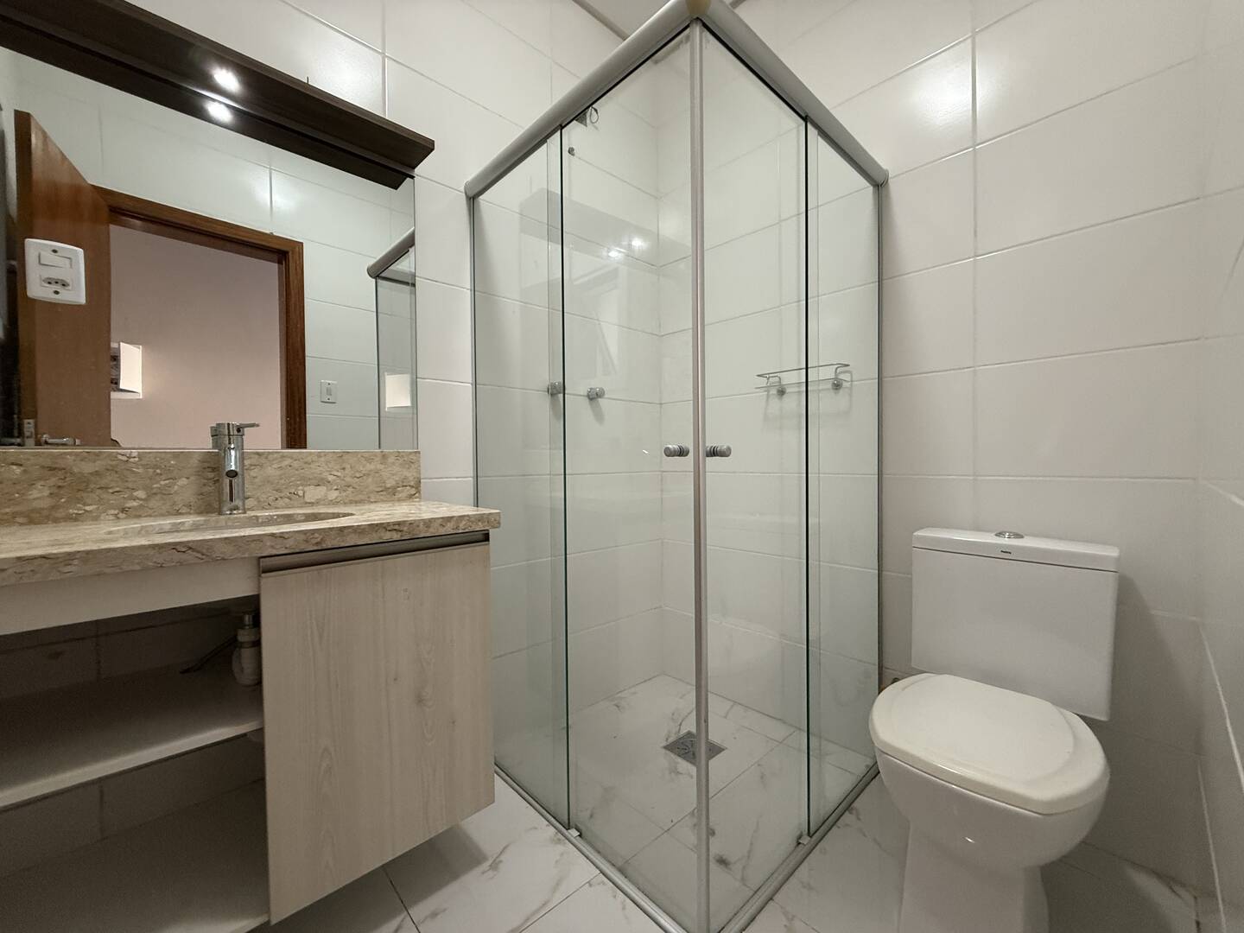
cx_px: 622
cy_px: 466
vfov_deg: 85.7
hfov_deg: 102.1
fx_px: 503
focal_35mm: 14
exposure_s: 1/60
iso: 320
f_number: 2.2
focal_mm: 2.22
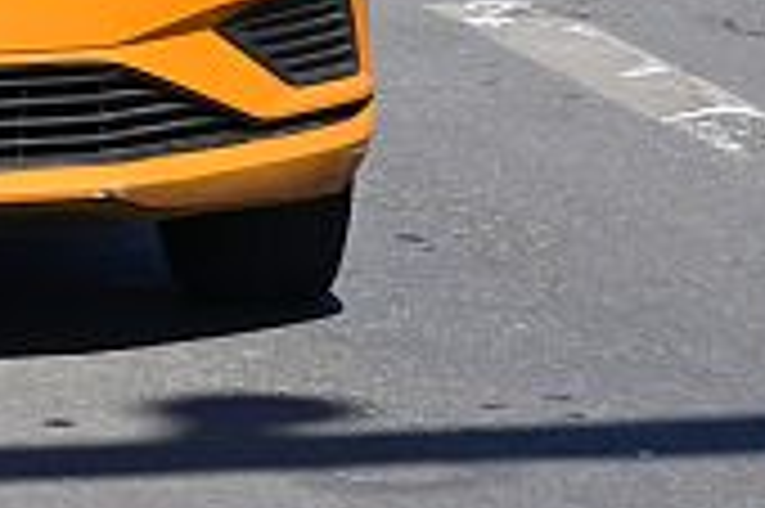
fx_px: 12886
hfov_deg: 3.3
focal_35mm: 607
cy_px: -647
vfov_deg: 2.2
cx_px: -1449
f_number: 11
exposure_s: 1/250
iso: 100
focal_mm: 86
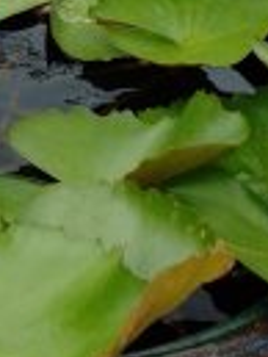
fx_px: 1711
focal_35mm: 166
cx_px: -98
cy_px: 332
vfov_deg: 11.8
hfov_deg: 8.8
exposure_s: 1/500
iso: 50
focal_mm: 3.94
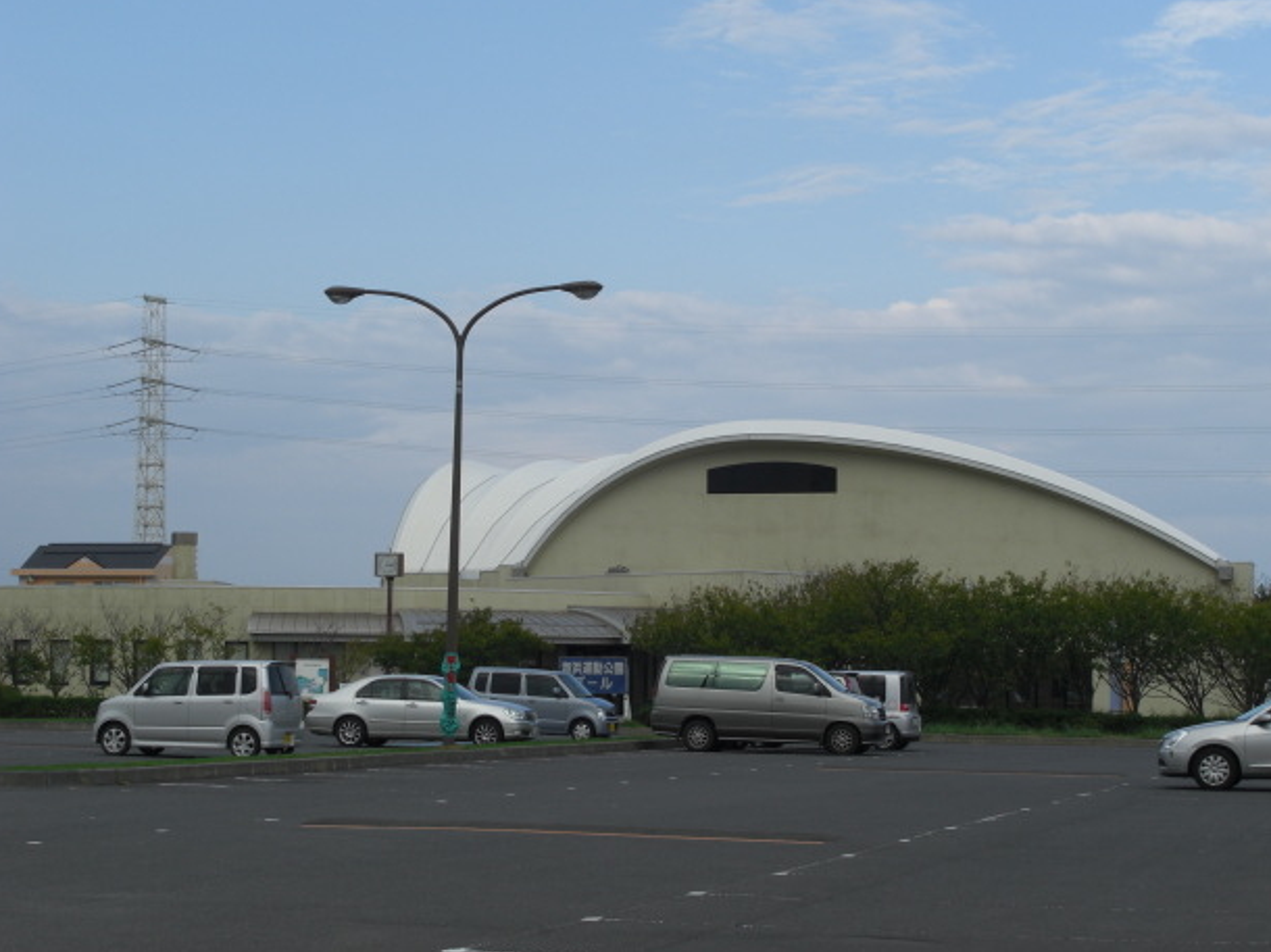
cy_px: 458
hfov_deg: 23.3
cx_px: 648
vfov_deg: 17.6
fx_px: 3083
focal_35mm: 84
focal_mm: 16.6
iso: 80
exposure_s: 1/250
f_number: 6
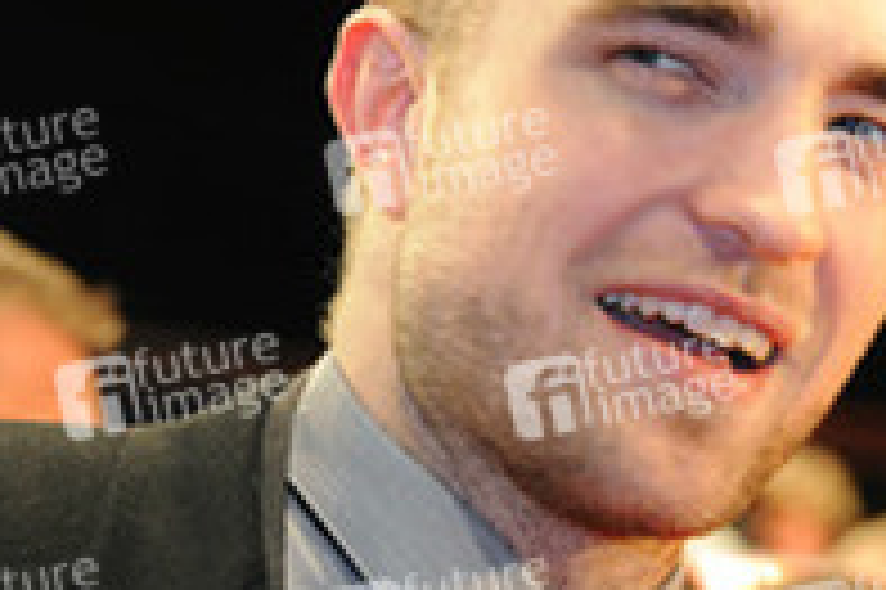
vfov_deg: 5.7
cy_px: 275
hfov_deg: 8.6
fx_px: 5902
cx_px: 501
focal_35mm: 240
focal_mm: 105
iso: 1250
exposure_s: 1/25
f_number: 5.6
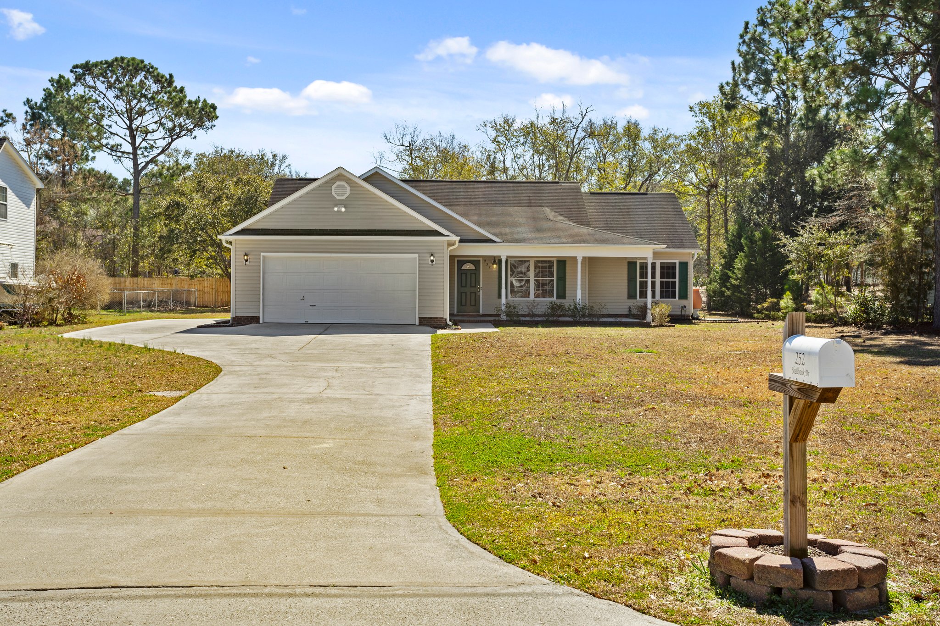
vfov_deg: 37.8
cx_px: 470
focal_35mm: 35
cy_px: 313
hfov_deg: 54.4
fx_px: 914
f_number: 8
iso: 100
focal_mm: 35
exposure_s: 1/320
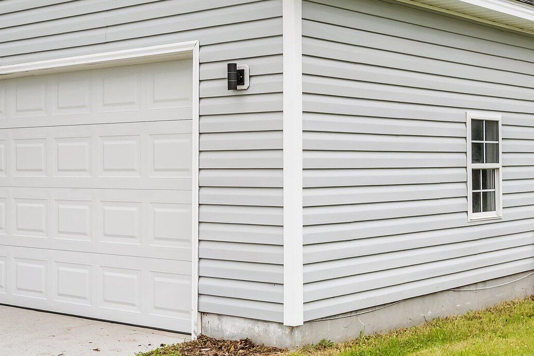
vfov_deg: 22.8
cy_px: 92
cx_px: 235
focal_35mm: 59
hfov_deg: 33.9
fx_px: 875
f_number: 7.1
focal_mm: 30
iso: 500
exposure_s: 1/640
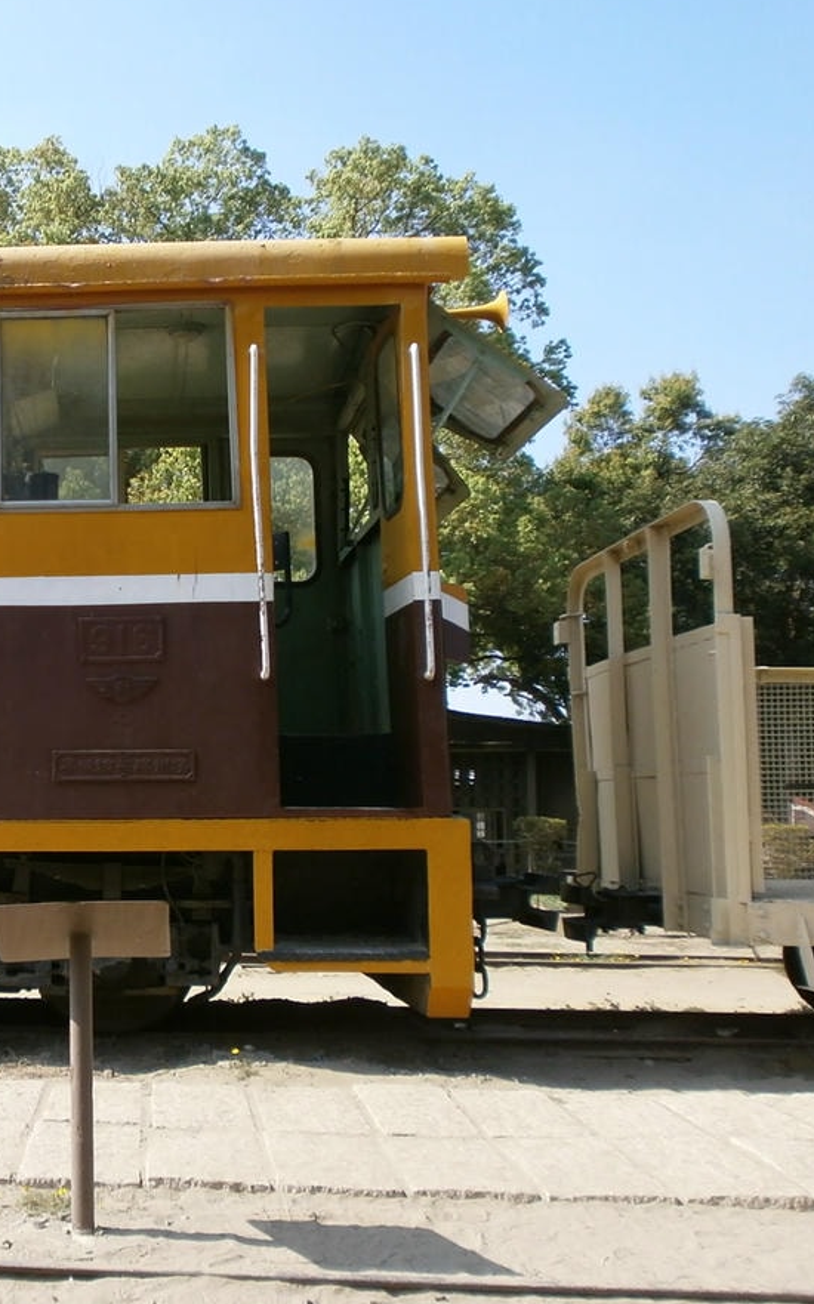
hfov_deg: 30.8
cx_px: 38
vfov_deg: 50.4
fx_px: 1385
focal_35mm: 39
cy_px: 644
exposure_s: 1/1000
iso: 100
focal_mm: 4.8
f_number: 2.9
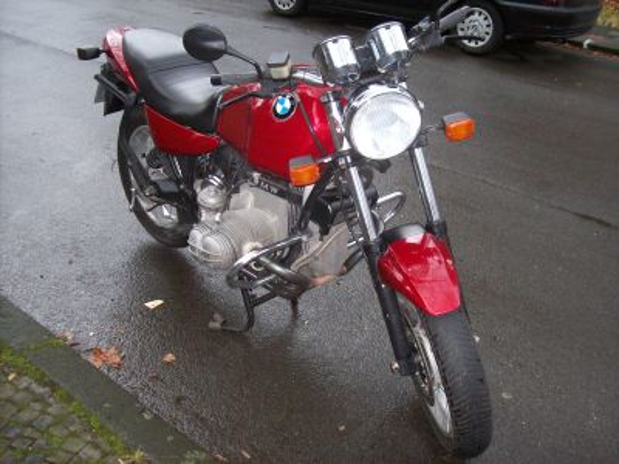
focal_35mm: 36
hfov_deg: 51.4
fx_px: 644
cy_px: 232
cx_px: 310
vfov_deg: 39.7
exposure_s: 1/64
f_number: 2.7
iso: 200
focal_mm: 6
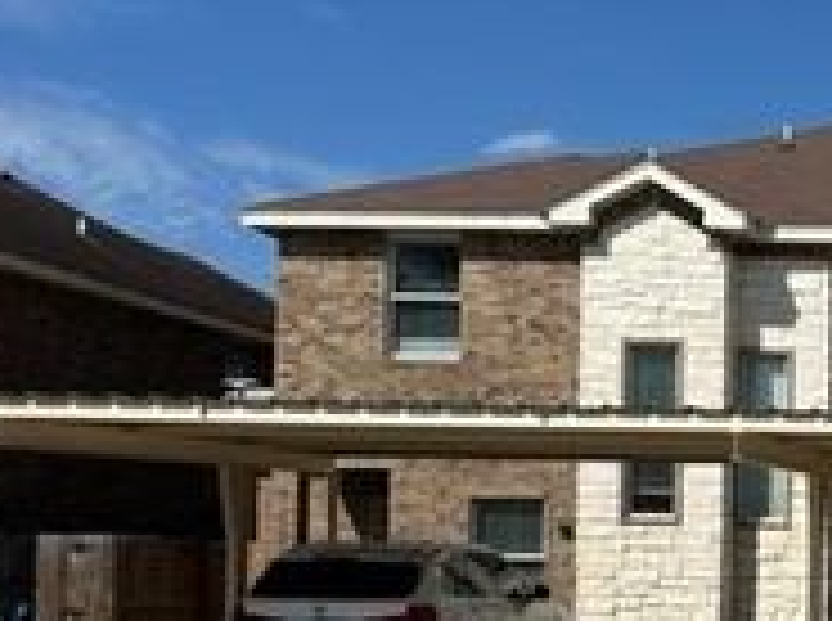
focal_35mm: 65
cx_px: 1093
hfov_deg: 25.5
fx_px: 1559
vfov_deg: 22.0
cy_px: 551
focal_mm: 6.86
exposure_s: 1/8929
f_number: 1.78
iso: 80
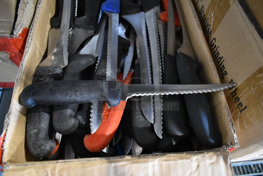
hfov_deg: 67.3
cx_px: 132
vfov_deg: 48.0
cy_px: 88
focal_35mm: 27
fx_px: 197
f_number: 3.5
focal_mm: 18
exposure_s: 1/30
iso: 4000
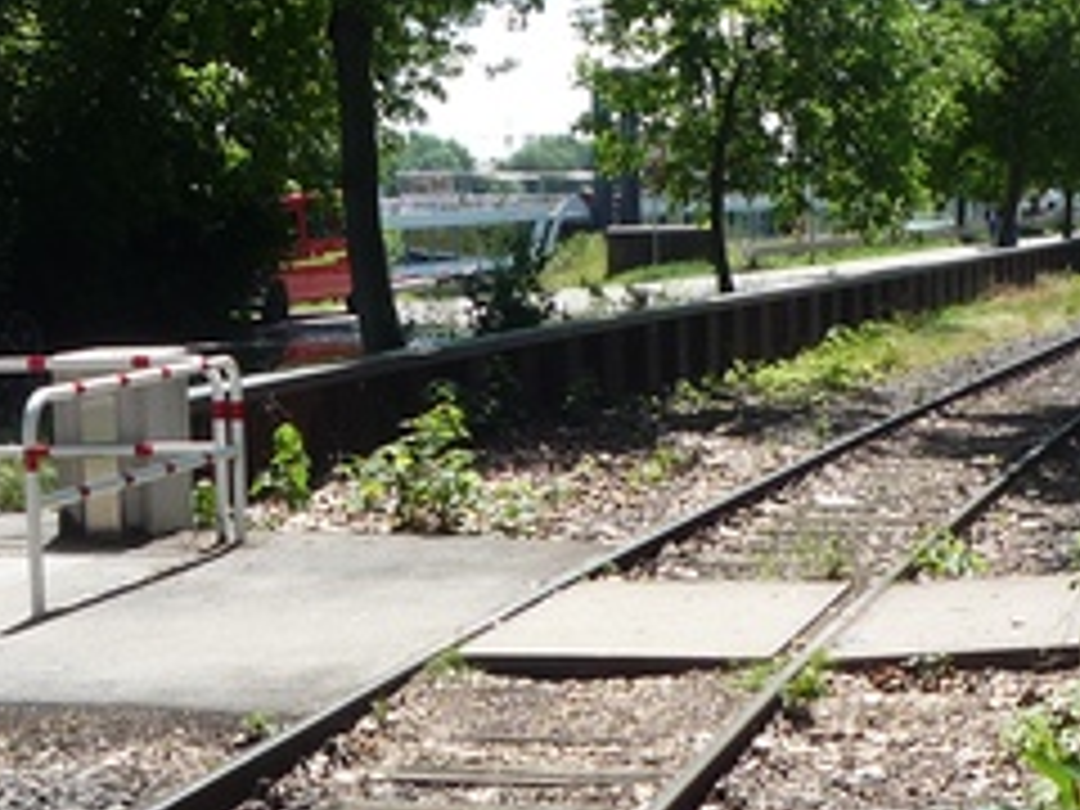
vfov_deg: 17.6
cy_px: 400
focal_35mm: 84
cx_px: 594
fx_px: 2621
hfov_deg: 23.3
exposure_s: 1/400
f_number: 4
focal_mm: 5.3
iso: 100
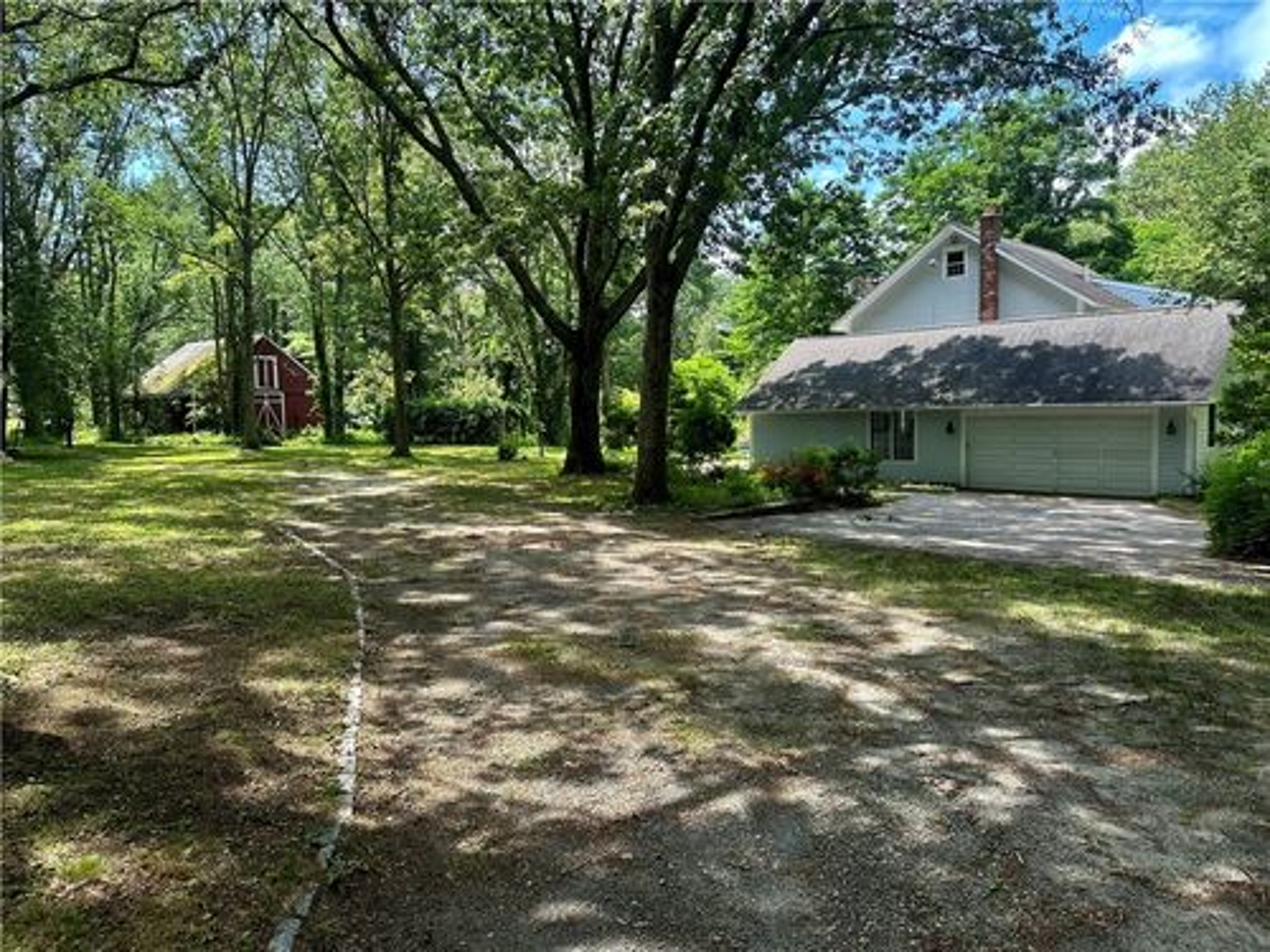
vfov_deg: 56.8
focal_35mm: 24
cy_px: 476
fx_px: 881
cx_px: 635
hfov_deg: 71.6
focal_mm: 6.86
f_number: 1.78
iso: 80
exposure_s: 1/850
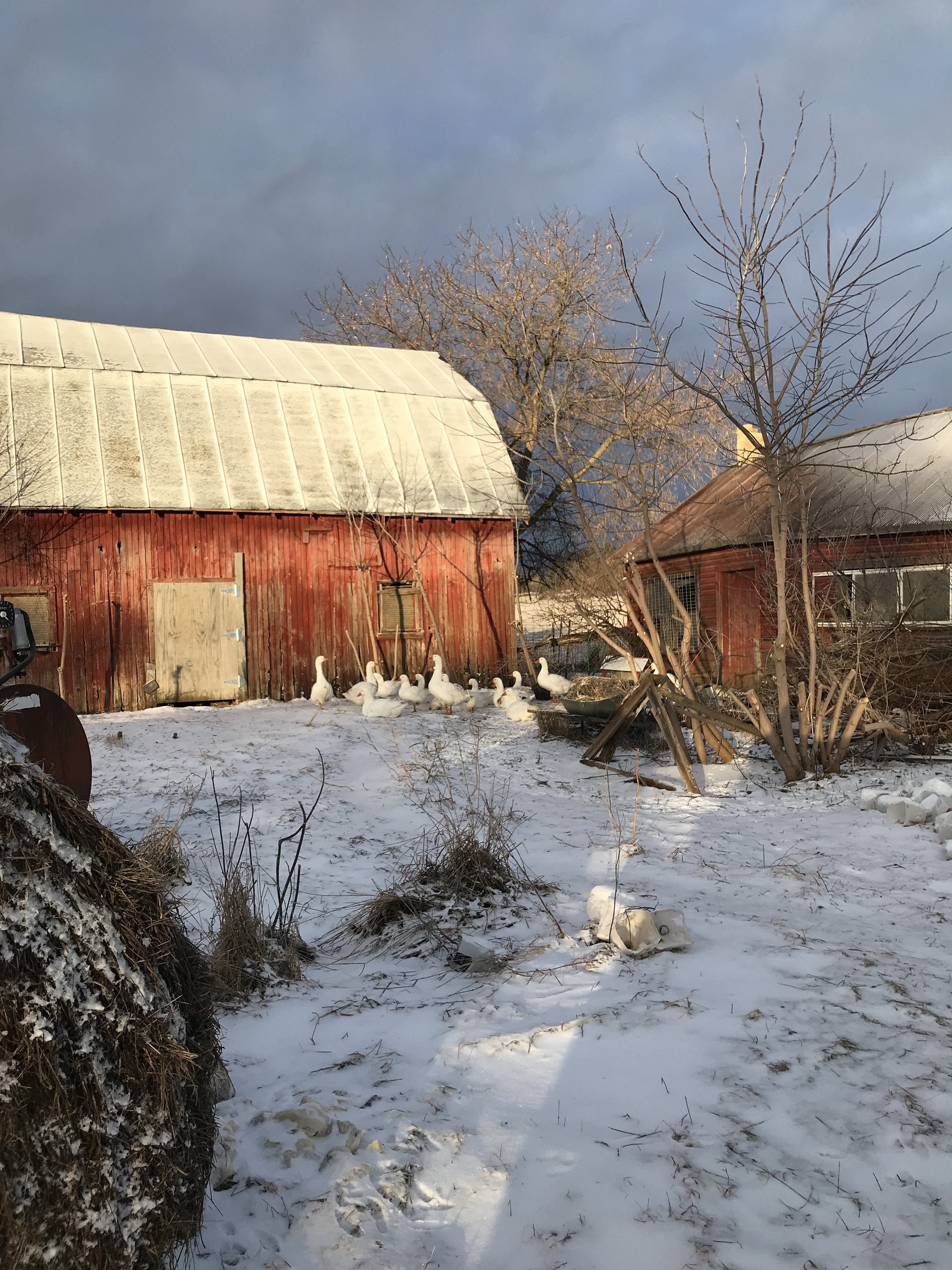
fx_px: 1027
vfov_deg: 63.4
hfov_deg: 49.7
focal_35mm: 28
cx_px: 476
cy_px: 635
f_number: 1.8
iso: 20
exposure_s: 1/1497
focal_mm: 3.99
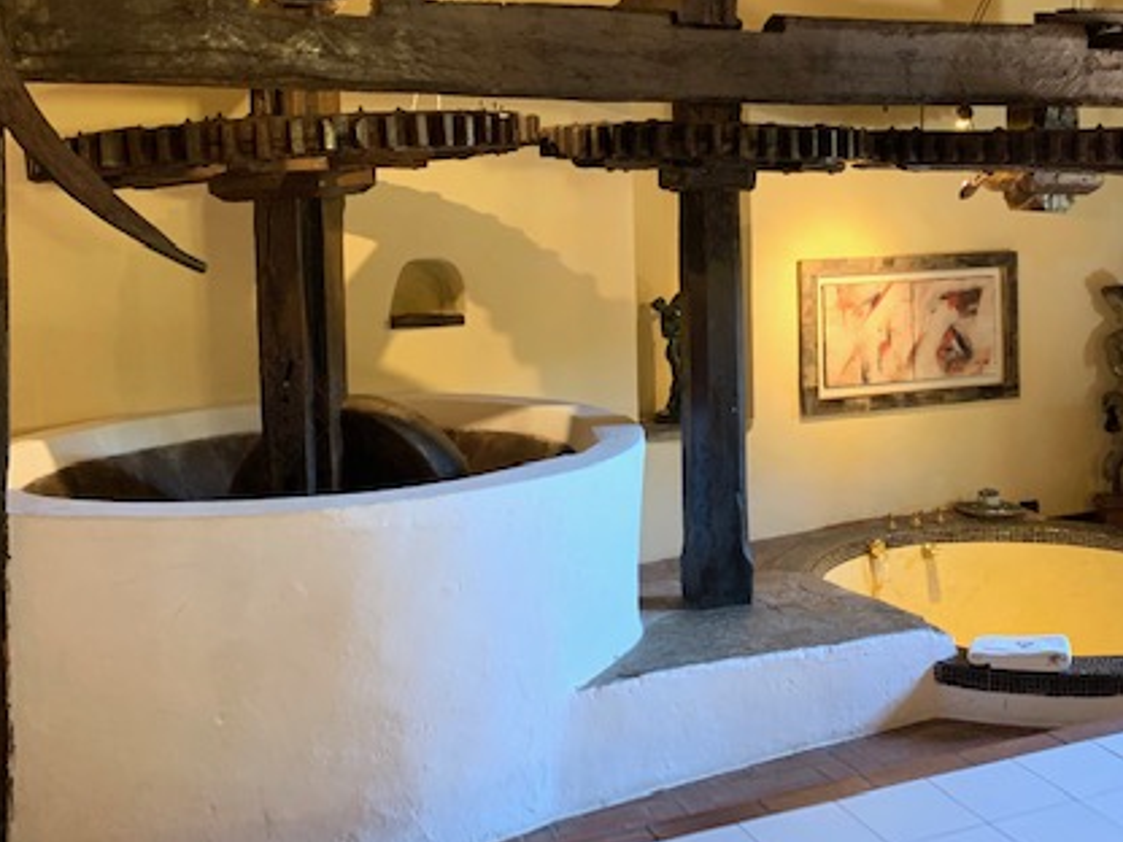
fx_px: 1298
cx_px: 696
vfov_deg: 35.4
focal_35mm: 40
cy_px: 246
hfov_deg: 46.4
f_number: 1.8
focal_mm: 4.25
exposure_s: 1/33
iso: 320
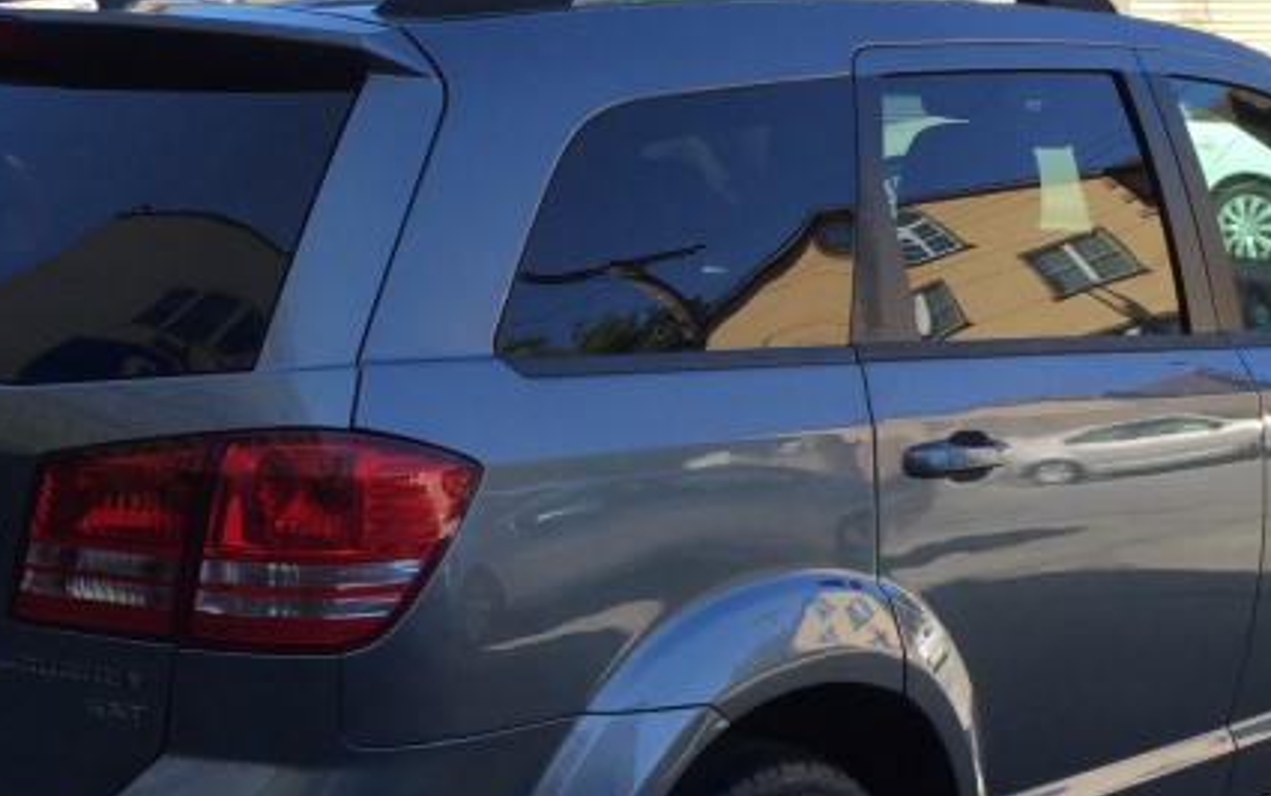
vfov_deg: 17.5
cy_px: 587
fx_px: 2564
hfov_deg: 27.7
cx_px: 443
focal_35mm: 74
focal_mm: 4.15
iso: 32
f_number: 2.2
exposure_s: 1/682
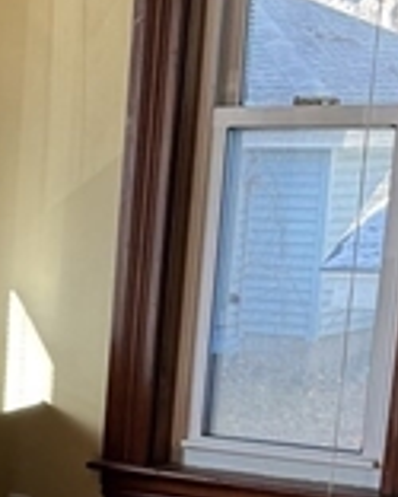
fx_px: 1692
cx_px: -267
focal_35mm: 115
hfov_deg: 12.5
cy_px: 640
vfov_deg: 15.9
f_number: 1.78
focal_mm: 6.76
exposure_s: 1/121
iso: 125
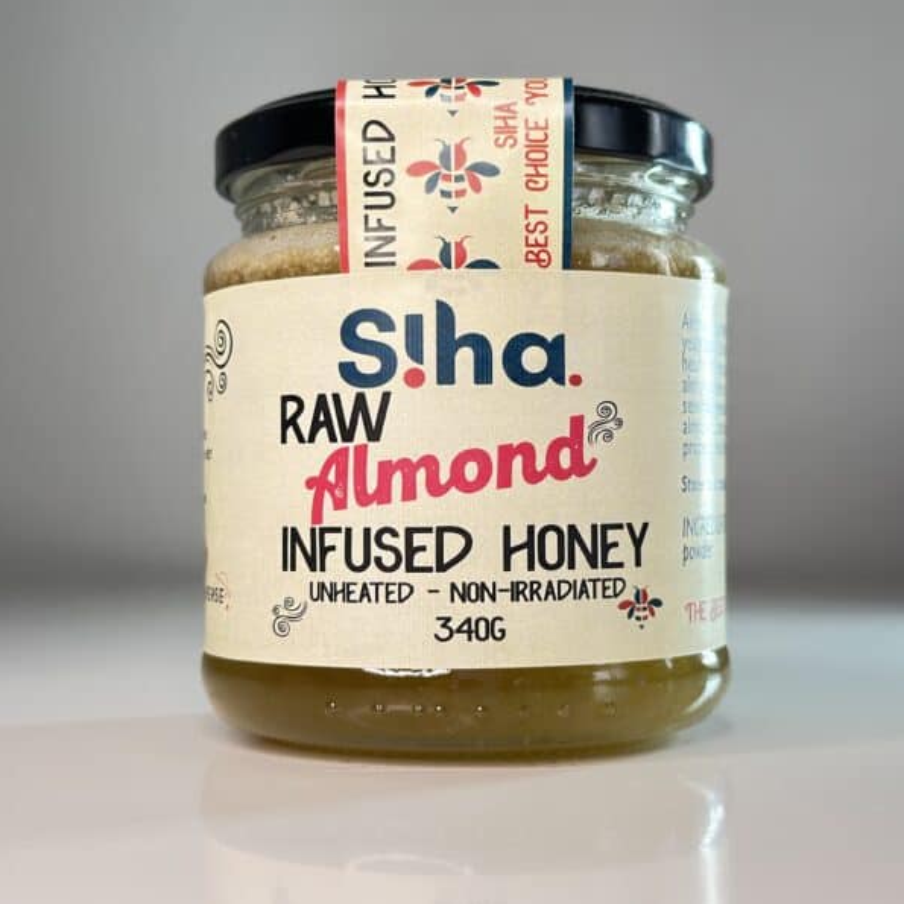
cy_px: 413
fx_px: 1684
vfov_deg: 30.0
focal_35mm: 57
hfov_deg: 30.0
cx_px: 453
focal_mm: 6.86
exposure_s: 1/79
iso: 125
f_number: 1.78
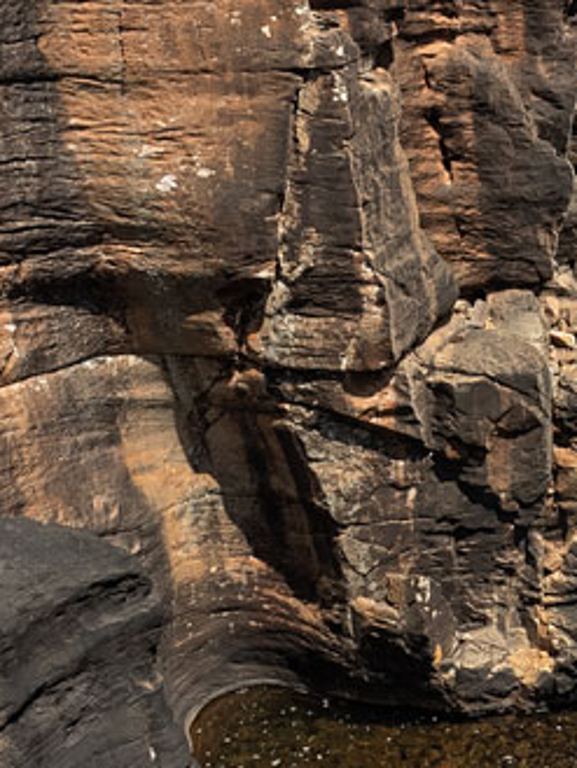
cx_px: 640
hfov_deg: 13.8
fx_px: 2332
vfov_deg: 18.4
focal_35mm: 105
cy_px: 75
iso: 200
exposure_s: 1/640
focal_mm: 12
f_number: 5.6
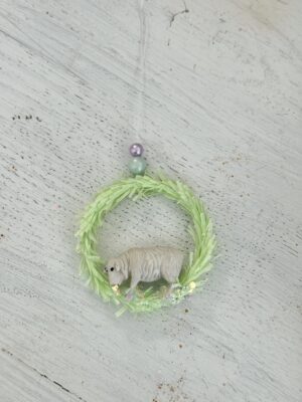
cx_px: 151
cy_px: 201
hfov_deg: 30.3
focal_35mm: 48
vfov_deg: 39.7
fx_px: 558
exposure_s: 1/345
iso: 64
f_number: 1.78
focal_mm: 6.76
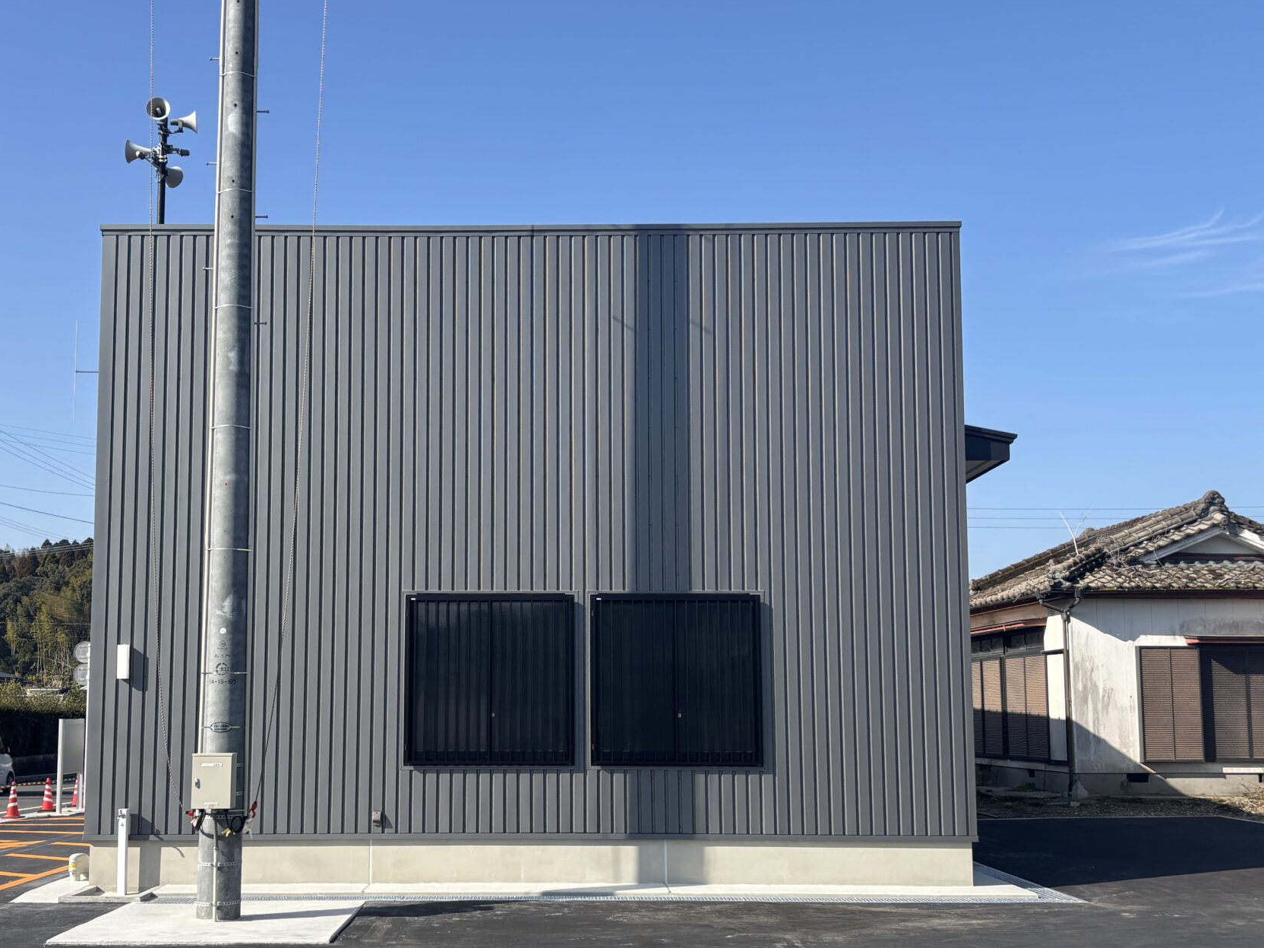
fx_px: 1461
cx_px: 526
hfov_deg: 46.6
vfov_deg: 35.9
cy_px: 551
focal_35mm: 40
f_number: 1.6
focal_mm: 5.96
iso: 50
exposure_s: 1/2778
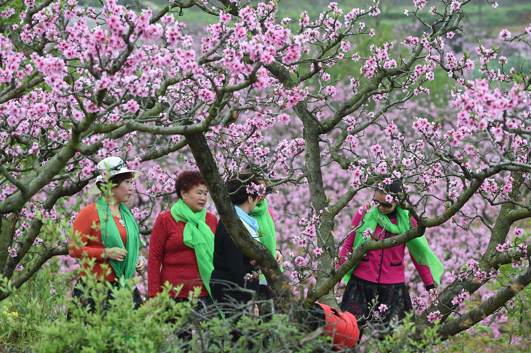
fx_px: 4276
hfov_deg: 7.1
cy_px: 176
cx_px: 266
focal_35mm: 290
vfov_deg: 4.7
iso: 1600
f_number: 11
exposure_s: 1/500
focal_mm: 290
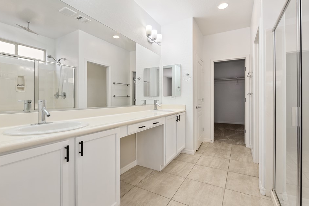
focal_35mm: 16
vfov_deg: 73.8
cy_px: 100
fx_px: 137
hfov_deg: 96.7
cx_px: 157
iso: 100
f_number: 9
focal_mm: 14
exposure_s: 1/5
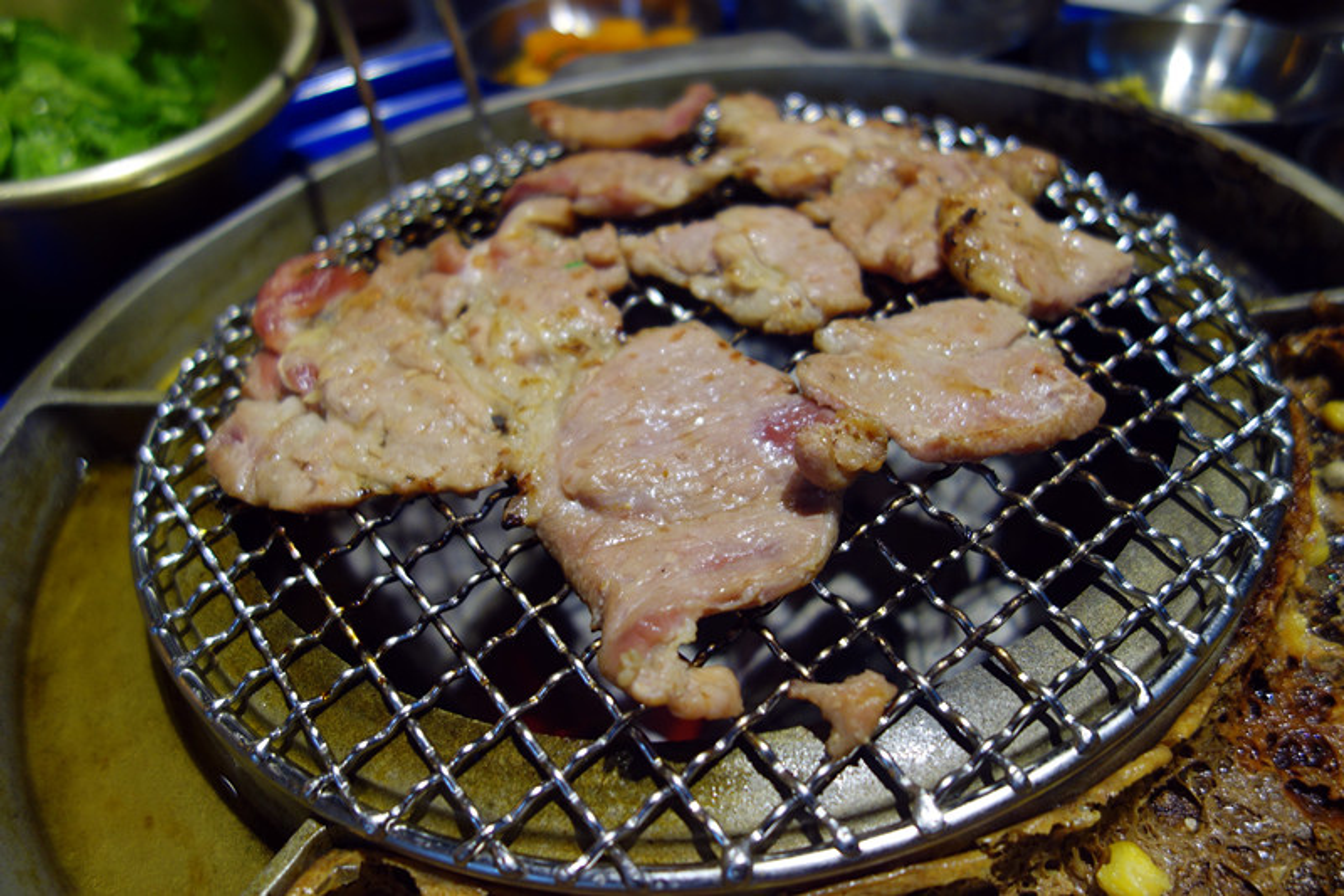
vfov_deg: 46.4
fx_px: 1045
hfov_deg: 65.5
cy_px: 448
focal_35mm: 28
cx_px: 672
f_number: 1.8
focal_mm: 10.4
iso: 125
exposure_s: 1/40
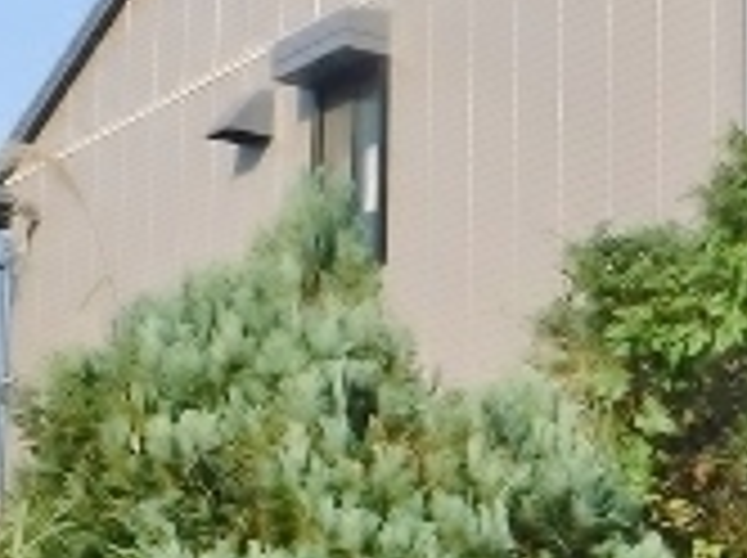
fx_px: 2327
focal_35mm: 108
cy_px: 464
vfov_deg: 13.6
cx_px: 1246
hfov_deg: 16.1
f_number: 3.2
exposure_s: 1/1000
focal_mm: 4.9
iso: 125
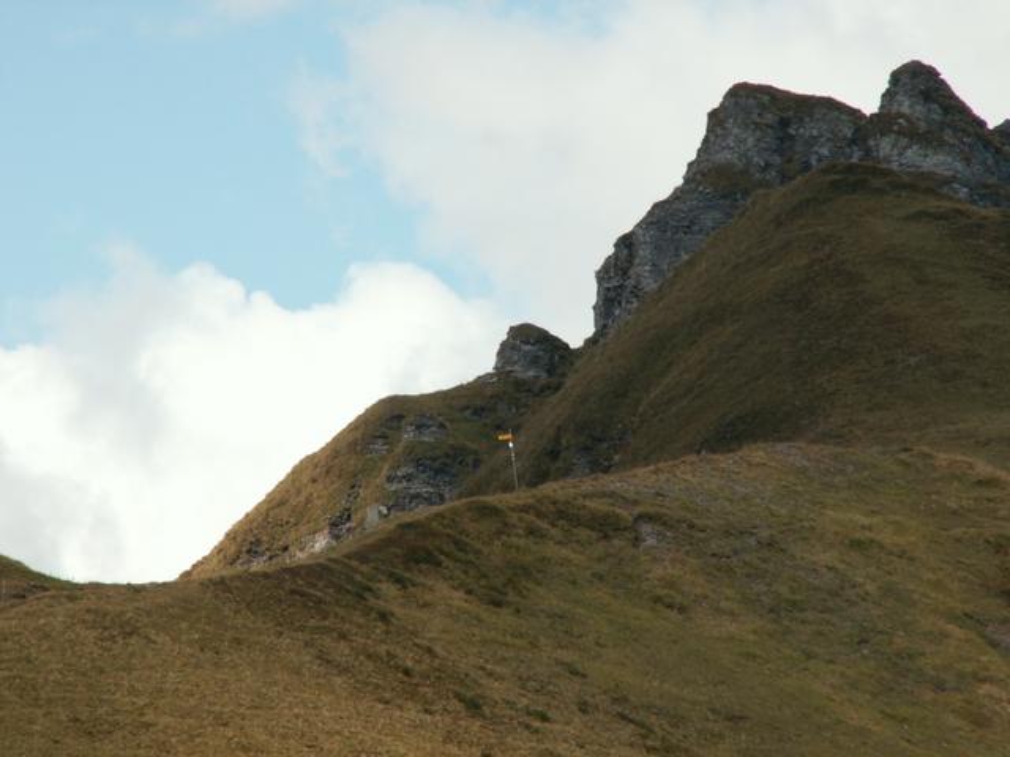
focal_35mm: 272
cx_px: 505
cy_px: 378
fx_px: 7936
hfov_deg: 7.3
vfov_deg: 5.5
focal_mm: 44.48
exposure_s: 1/200
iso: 50
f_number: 7.1
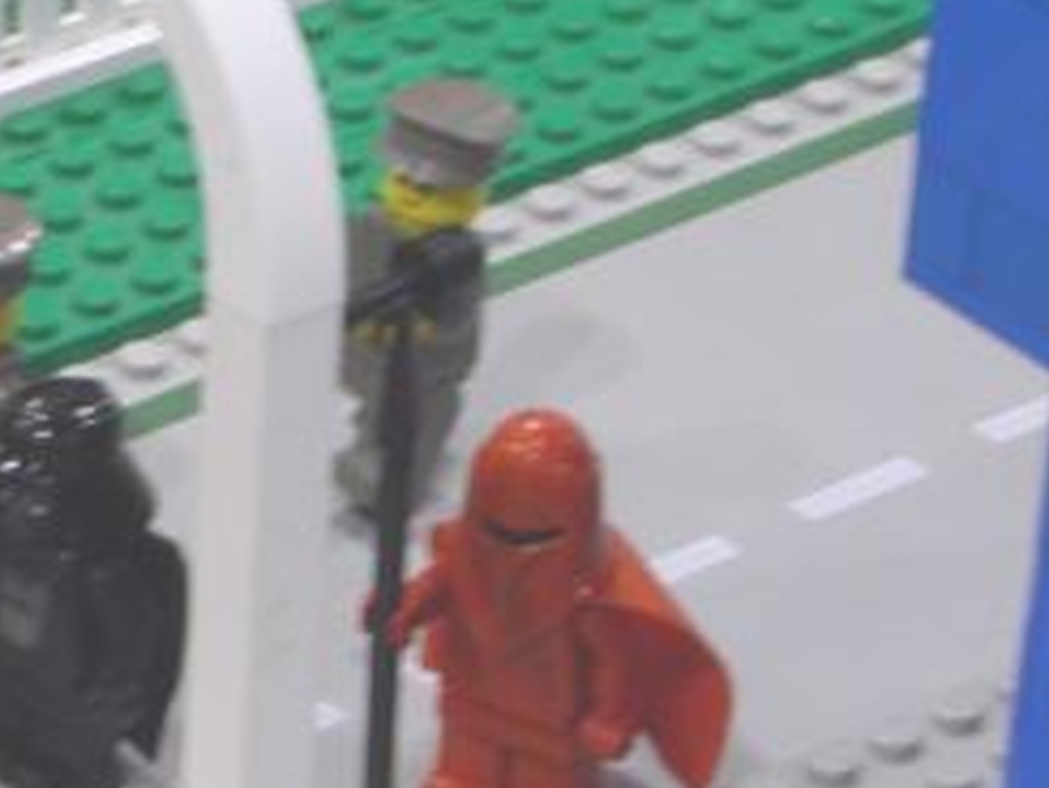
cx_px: 214
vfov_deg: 5.5
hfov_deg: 7.3
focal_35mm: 272
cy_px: 741
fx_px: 8247
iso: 100
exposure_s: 1/7.9
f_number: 4.8
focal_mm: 16.8
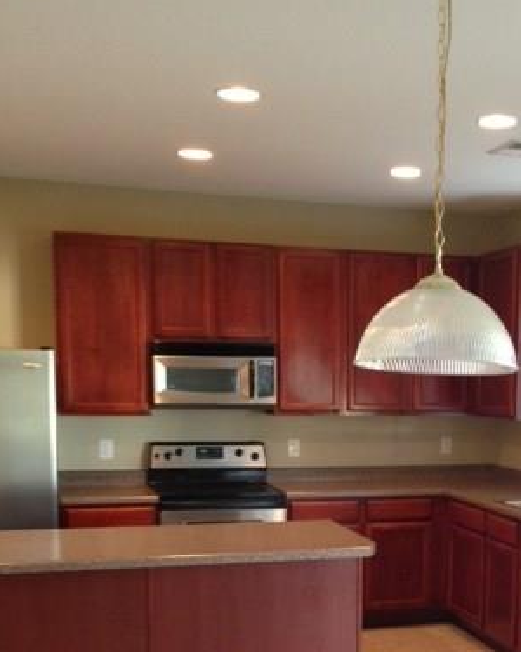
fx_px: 1060
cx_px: 412
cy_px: 485
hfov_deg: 27.1
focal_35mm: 55
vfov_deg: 33.5
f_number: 2.4
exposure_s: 1/20
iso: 200
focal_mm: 4.13
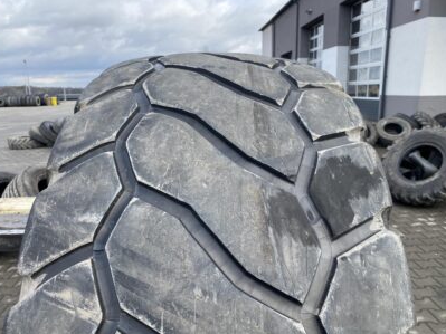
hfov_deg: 63.5
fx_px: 361
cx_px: 226
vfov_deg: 49.7
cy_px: 176
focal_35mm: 28
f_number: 1.8
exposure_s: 1/858
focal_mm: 4.25
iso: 32
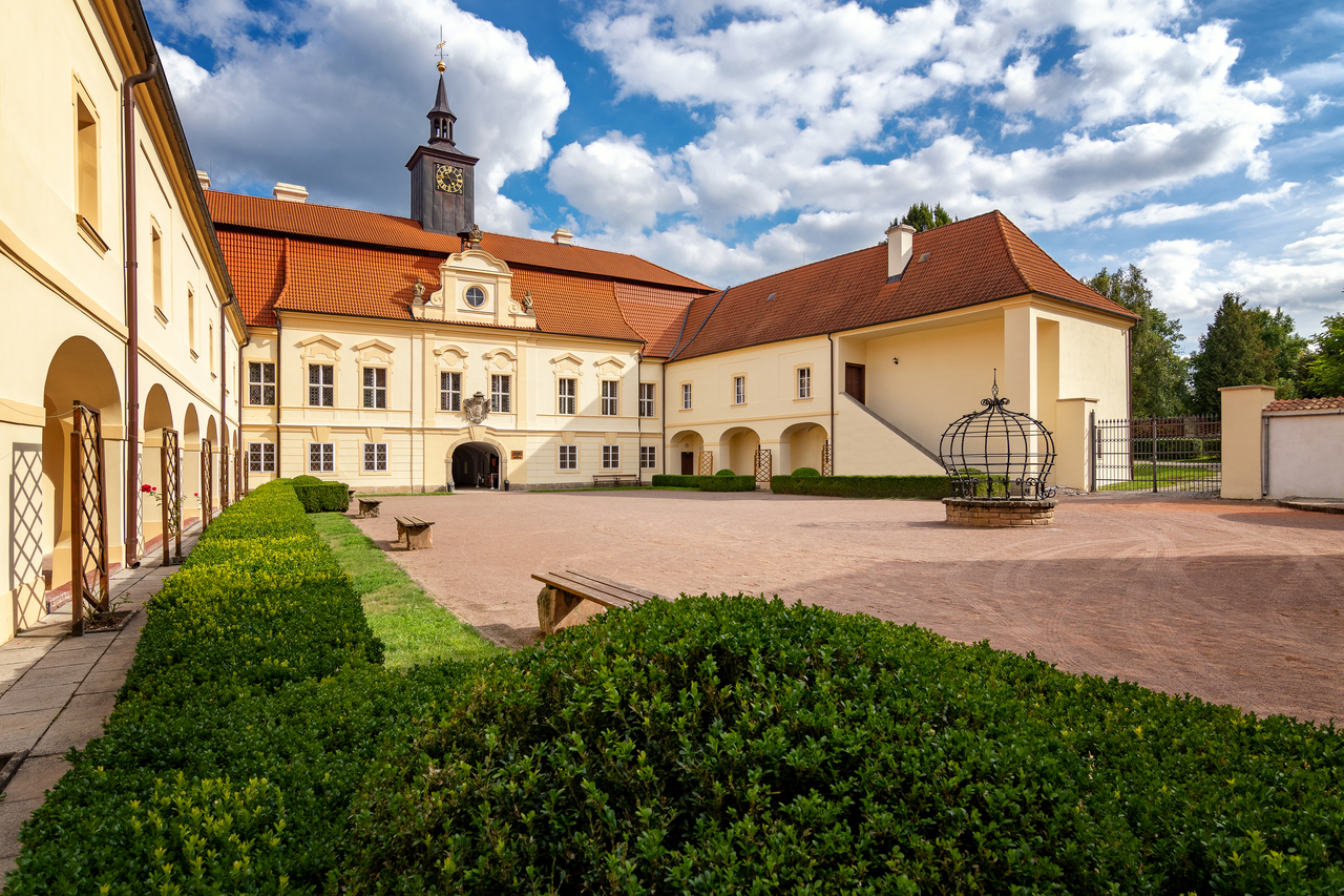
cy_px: 448
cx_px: 672
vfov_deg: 64.5
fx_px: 709
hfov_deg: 86.9
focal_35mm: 19
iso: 100
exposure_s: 1/250
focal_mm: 13
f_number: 8
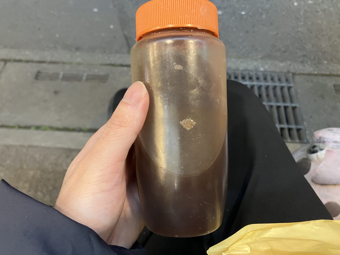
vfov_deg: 49.7
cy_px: 128
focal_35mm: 28
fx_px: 275
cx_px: 170
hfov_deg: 63.4
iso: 320
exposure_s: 1/33
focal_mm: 3.99
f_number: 1.8
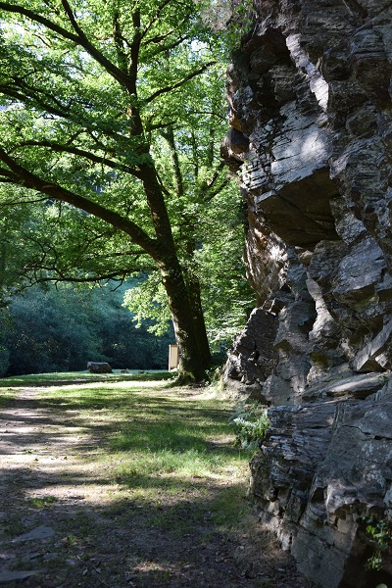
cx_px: 196
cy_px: 294
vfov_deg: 51.3
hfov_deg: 35.5
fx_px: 612
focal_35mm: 38
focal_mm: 25
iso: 400
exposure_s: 1/125
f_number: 5.6
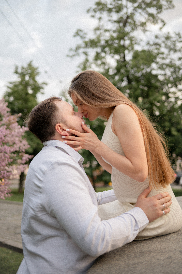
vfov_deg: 54.5
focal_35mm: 35
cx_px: 91
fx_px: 266
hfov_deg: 37.8
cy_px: 137
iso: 125
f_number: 2
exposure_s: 1/200
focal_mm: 35
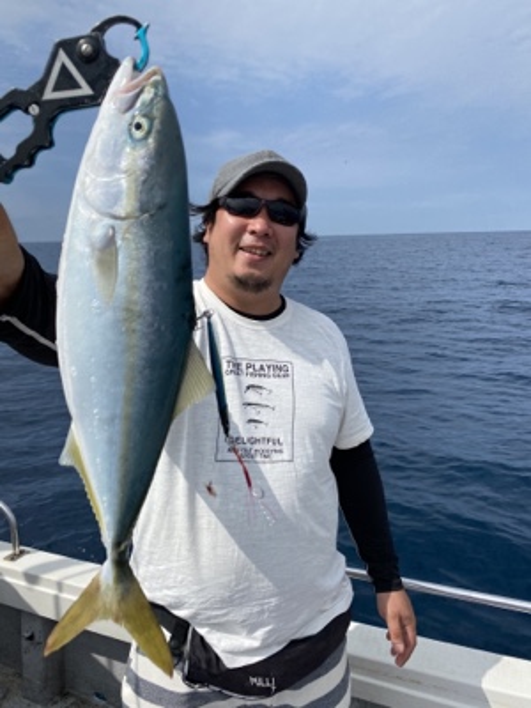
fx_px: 532
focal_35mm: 26
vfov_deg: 67.3
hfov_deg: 53.1
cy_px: 354
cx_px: 266
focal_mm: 4.25
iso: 32
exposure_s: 1/5495
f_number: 1.8
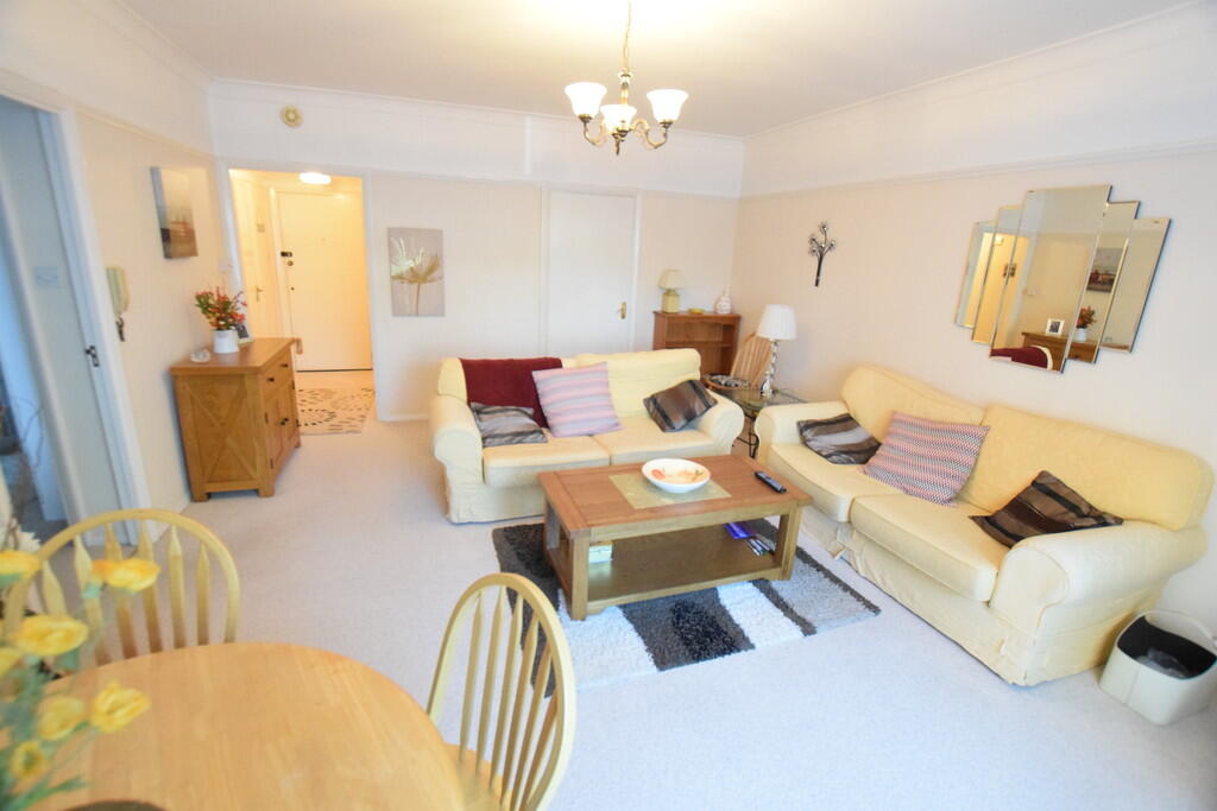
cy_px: 406
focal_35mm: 15
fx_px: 507
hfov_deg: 100.4
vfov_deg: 77.3
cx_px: 608
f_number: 5
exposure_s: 1/100
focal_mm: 10
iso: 6400
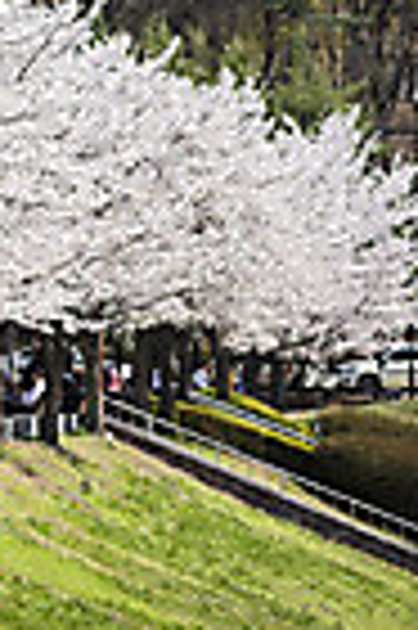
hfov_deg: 4.5
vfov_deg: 6.8
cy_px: -212
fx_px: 5238
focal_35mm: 300
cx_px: -151
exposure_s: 1/2000
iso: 100
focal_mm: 105
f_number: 3.2
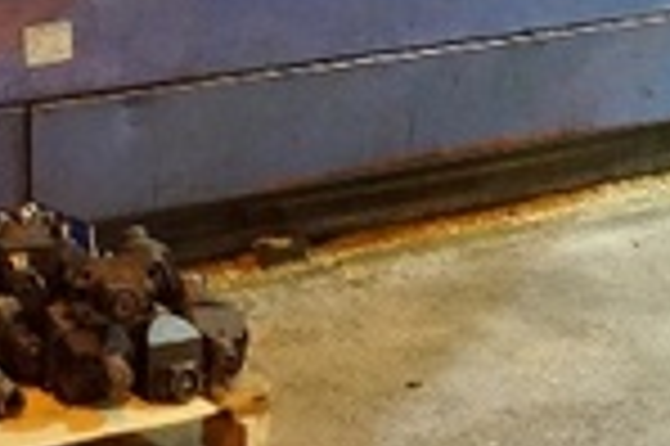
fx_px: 2156
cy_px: -158
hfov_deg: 17.6
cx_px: 252
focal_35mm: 116
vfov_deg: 11.4
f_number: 3.5
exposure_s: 1/60
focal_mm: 16
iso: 3200
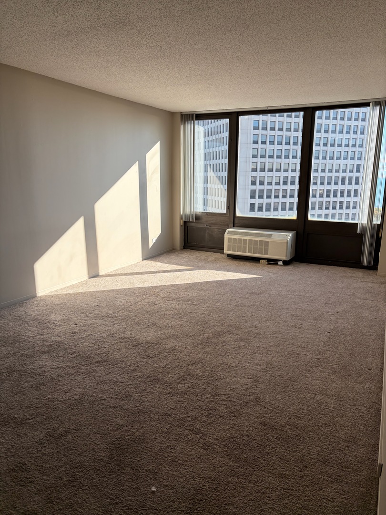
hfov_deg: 53.1
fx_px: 387
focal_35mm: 26
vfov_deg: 67.3
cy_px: 258
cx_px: 193
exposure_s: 1/987
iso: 64
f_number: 1.6
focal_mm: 5.96
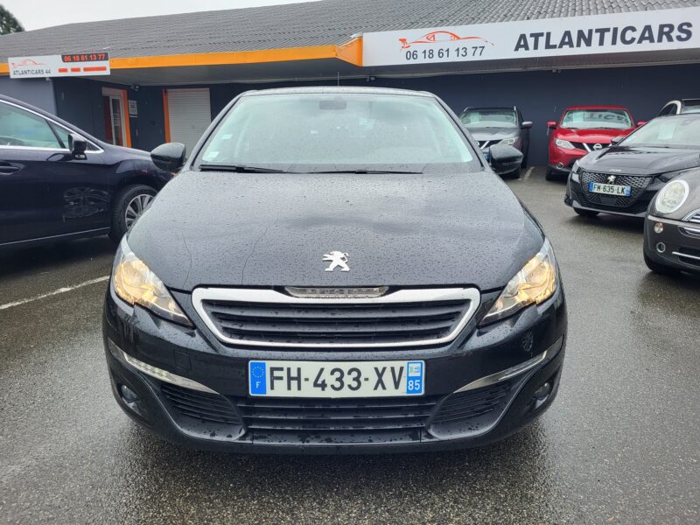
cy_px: 262
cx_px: 350
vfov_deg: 53.1
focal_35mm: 26
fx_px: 526
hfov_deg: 67.3
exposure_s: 1/382
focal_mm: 5.4
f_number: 1.8
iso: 40
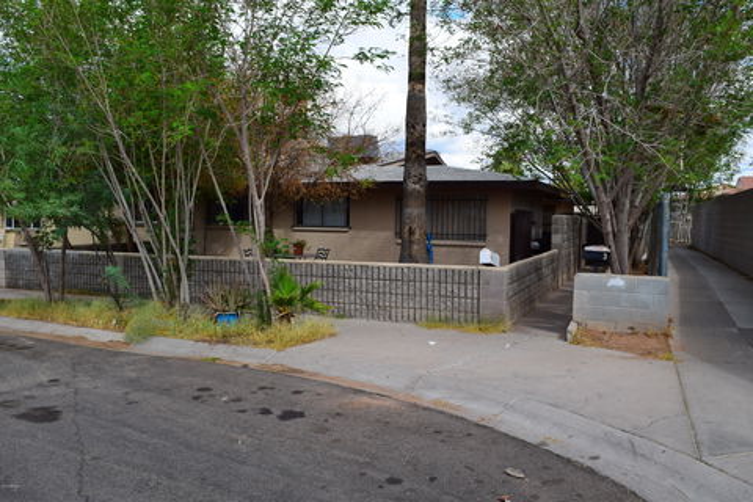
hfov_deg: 67.4
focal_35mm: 27
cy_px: 251
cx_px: 376
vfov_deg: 47.9
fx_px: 565
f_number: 7.1
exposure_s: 1/200
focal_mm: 18
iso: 100
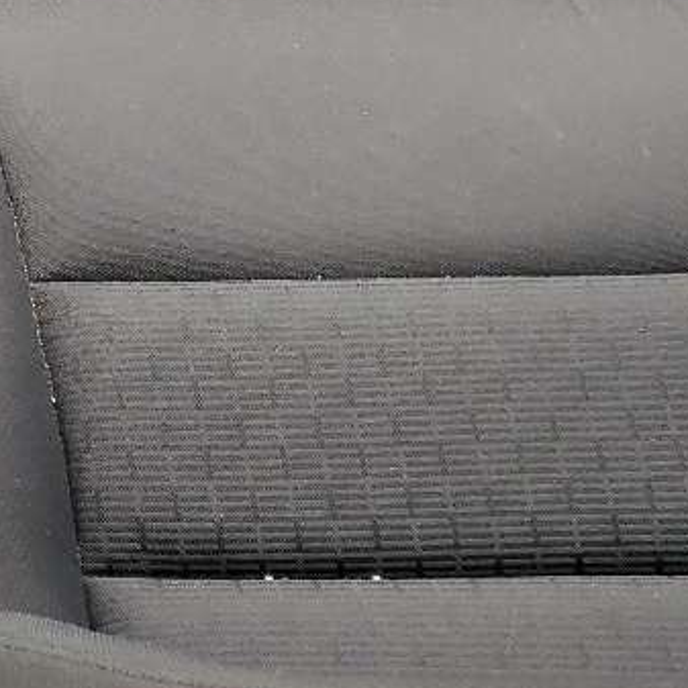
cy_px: -16
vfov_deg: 15.7
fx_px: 2451
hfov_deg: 14.1
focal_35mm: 109
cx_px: -574
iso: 50
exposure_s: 1/110
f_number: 1.5
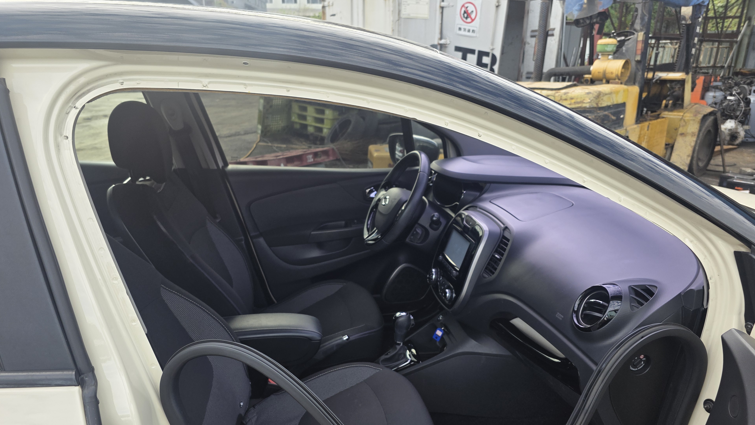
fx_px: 520
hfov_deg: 71.9
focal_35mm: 26
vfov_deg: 43.6
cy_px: 291
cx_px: 371
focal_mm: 6.3
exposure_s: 1/359
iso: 40
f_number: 1.7
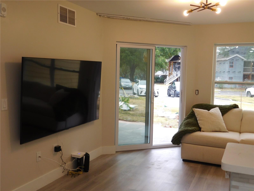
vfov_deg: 39.7
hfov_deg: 51.4
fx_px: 264
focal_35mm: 36
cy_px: 96
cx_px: 127
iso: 125
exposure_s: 1/40
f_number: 3.5
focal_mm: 6.3
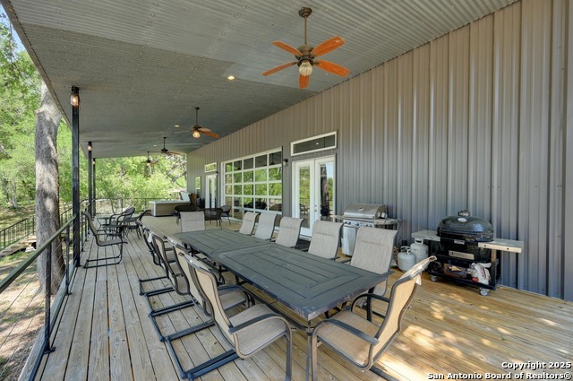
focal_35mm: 14
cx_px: 286
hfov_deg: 104.3
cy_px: 190
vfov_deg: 81.1
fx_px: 223
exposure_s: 1/800
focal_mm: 14
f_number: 6.3
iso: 2000
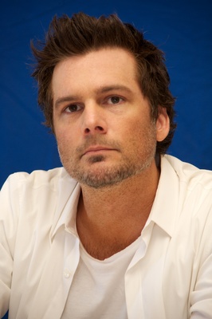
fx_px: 1770
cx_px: 106
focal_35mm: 200
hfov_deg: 6.9
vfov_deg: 10.3
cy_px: 160
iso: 800
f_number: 5.6
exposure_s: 1/60
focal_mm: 200
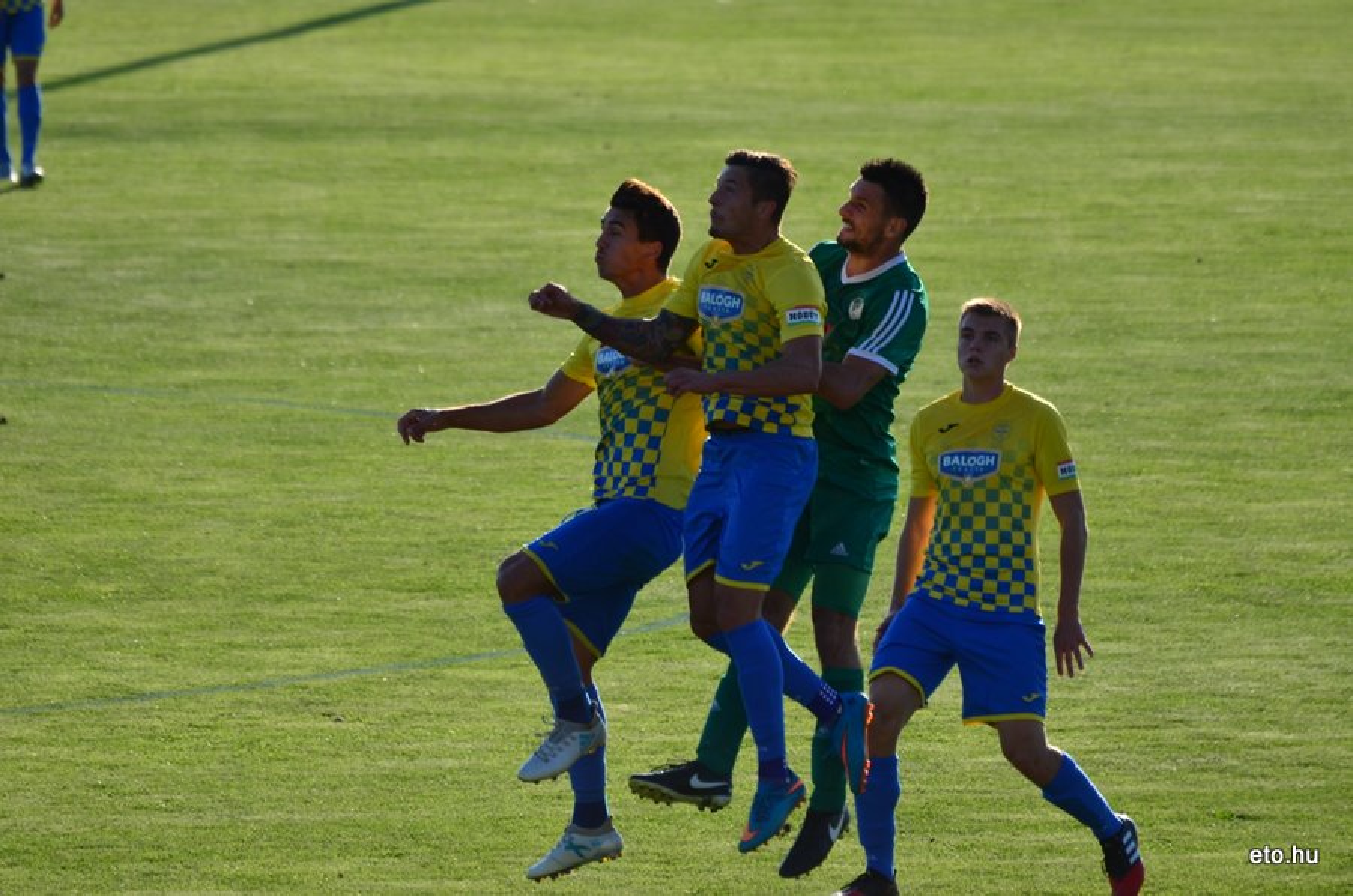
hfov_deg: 4.6
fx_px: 16877
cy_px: 448
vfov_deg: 3.0
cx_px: 676
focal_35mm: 450
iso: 250
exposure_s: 1/800
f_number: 5.6
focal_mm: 300
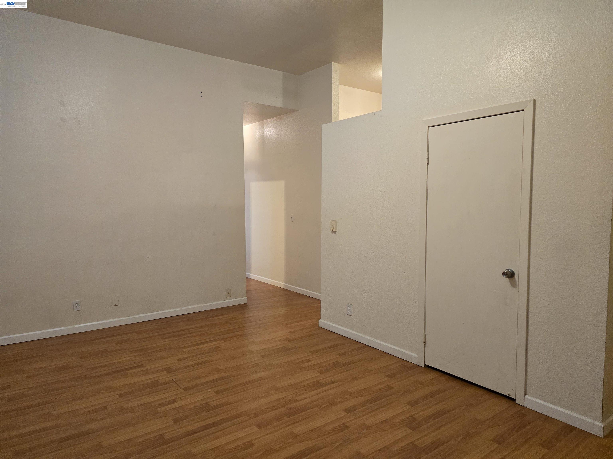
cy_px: 230
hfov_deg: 73.9
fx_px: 407
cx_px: 306
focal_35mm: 23
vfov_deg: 58.9
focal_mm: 6.3
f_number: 1.7
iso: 1000
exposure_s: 1/120
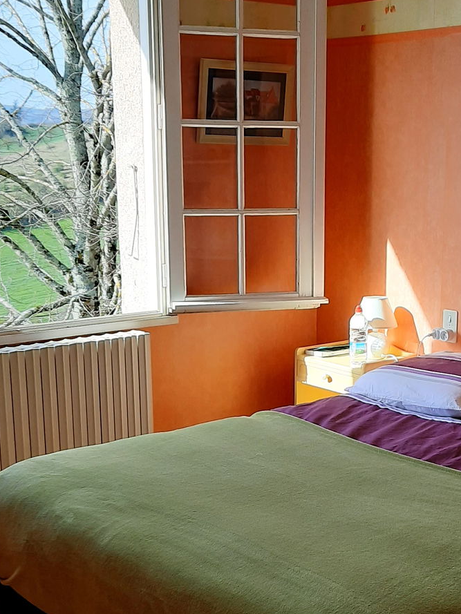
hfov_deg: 24.4
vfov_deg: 32.0
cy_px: 403
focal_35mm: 60
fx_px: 1065
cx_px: 288
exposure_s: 1/212
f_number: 2
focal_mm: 4.6
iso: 32
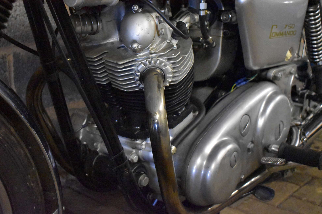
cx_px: 160
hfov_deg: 38.2
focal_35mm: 52
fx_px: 465
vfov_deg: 26.0
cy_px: 108
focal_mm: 34
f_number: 4.5
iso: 12800
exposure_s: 1/125
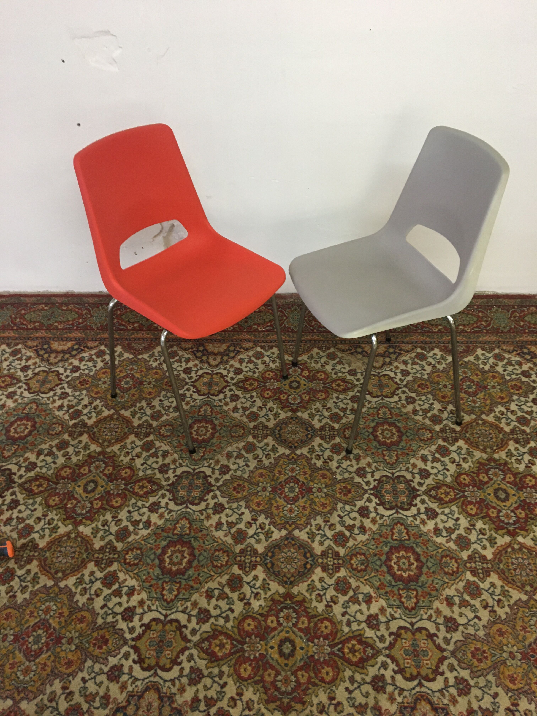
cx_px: 268
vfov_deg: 61.7
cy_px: 358
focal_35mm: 29
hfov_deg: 48.2
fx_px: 600
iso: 160
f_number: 2.2
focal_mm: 4.15
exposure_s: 1/33
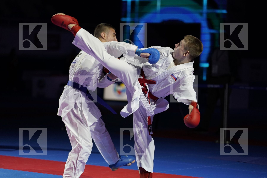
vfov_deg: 10.9
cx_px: 134
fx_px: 934
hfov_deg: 16.3
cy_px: 89
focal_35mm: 126
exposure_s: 1/1000
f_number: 2.8
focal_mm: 126
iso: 2000
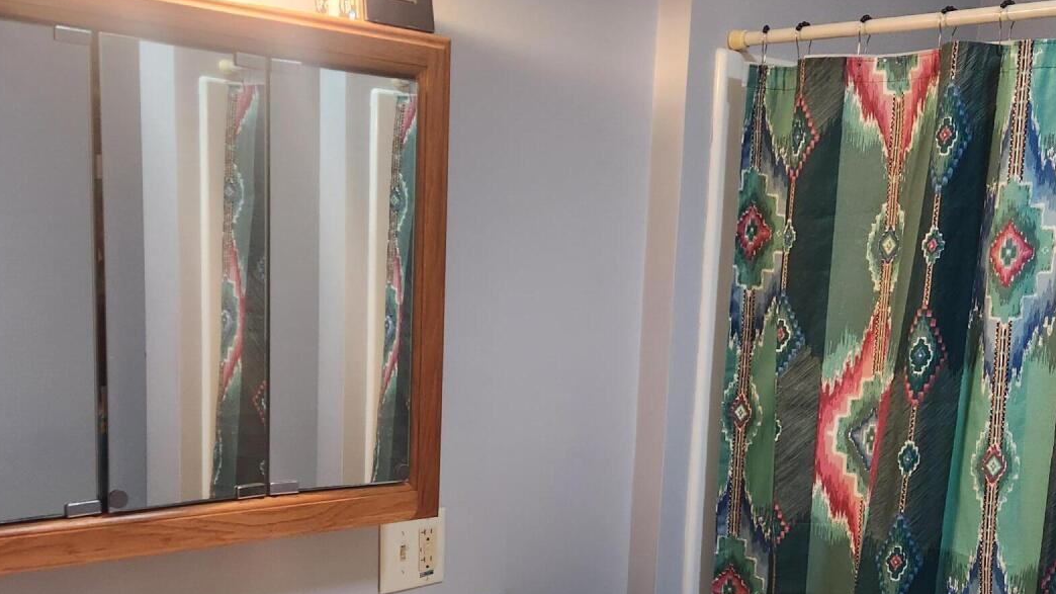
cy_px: 466
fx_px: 1344
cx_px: 602
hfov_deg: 42.8
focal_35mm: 48
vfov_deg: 24.6
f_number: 1.8
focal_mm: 5.4
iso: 200
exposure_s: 1/120
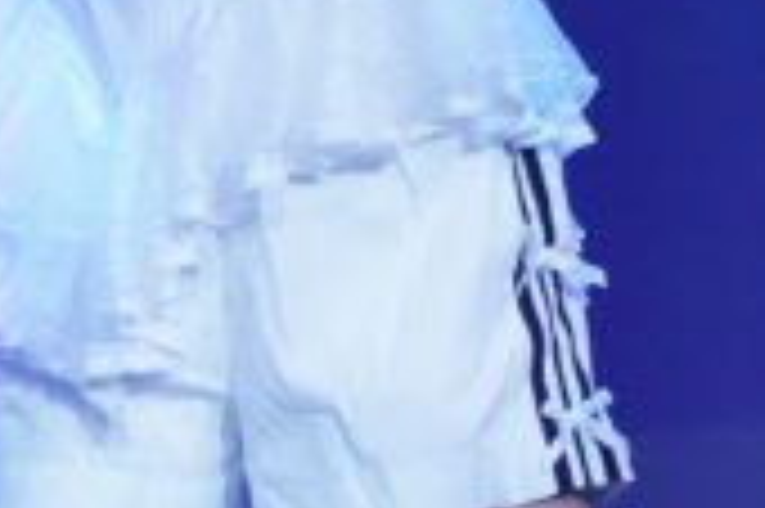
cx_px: -387
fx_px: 22294
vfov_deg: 1.3
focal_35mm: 1050
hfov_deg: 2.0
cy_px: -178
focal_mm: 161
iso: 4000
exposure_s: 1/400
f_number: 2.8
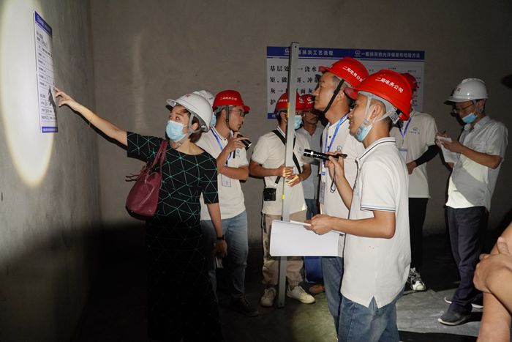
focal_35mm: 28
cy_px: 171
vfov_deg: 45.7
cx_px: 256
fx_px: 405
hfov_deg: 64.5
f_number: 4
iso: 2000
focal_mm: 19
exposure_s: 1/60
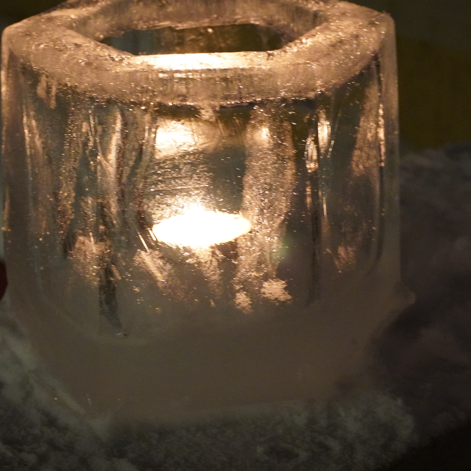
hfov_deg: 18.4
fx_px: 1457
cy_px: 235
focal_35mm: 95
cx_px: 236
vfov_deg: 18.4
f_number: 5
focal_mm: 49
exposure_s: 1/40
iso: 6400
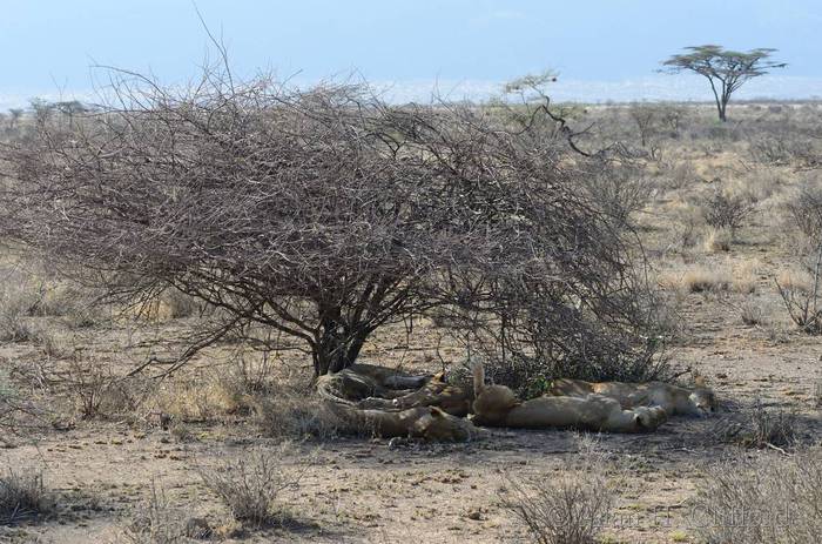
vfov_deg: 10.7
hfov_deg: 16.1
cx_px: 411
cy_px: 272
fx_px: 2904
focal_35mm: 128
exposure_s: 1/250
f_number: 8
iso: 200
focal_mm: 85
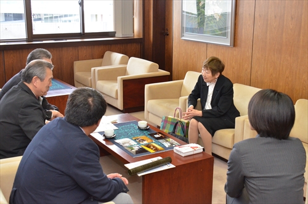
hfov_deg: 41.2
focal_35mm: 48
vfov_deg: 27.9
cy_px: 102
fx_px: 410
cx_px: 154
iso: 2800
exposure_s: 1/200
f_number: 7.1
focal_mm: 32
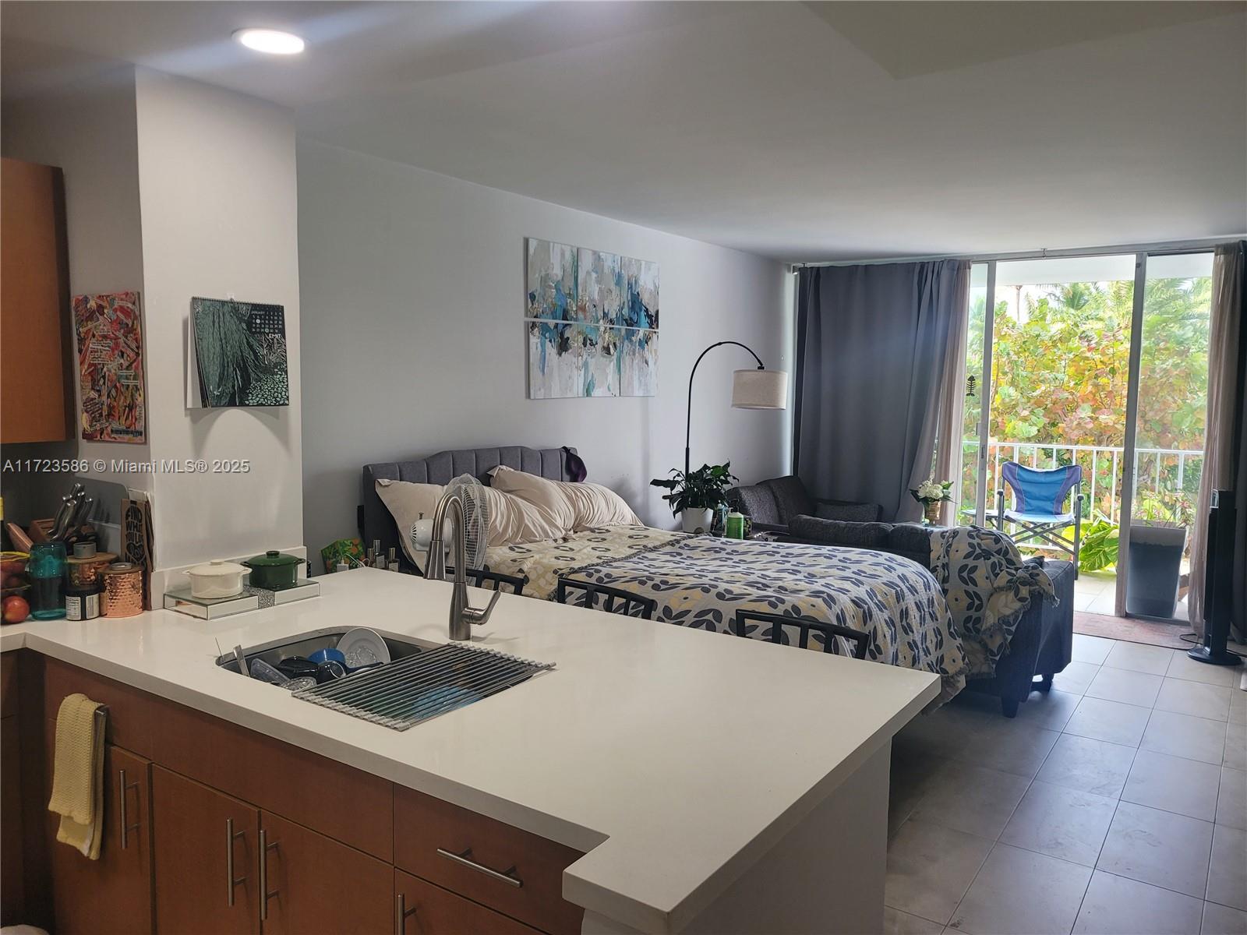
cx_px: 624
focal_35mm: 26
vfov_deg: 53.1
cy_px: 468
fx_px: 937
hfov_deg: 67.3
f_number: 1.8
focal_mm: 5.4
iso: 100
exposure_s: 1/120
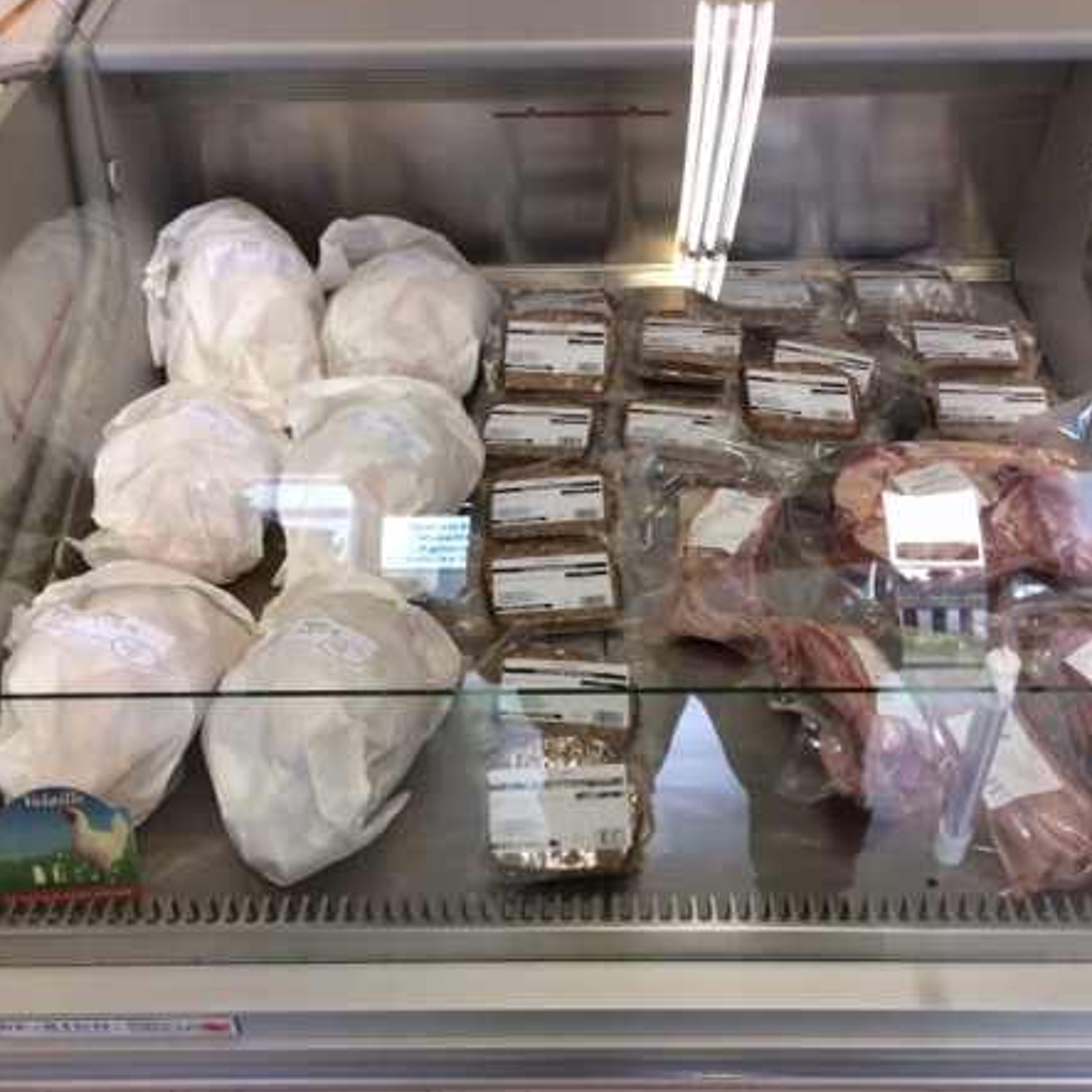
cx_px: 584
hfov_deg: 44.9
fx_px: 1321
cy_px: 557
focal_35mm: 37
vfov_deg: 44.9
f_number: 2.2
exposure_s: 1/33
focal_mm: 4.15
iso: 40
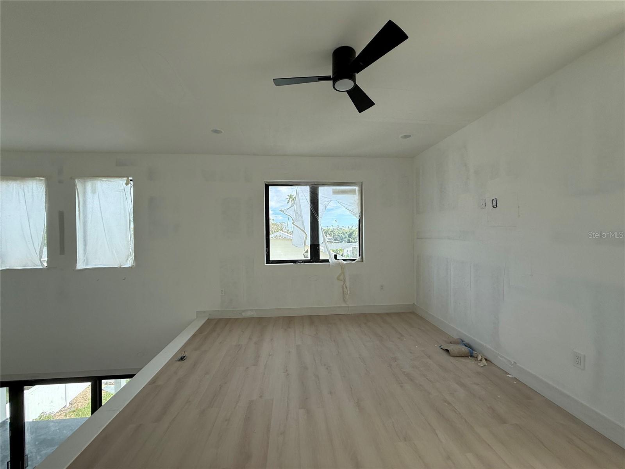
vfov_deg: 85.7
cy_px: 234
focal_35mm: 14
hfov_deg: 102.1
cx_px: 312
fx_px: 253
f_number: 2.2
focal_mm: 2.22
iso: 64
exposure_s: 1/472
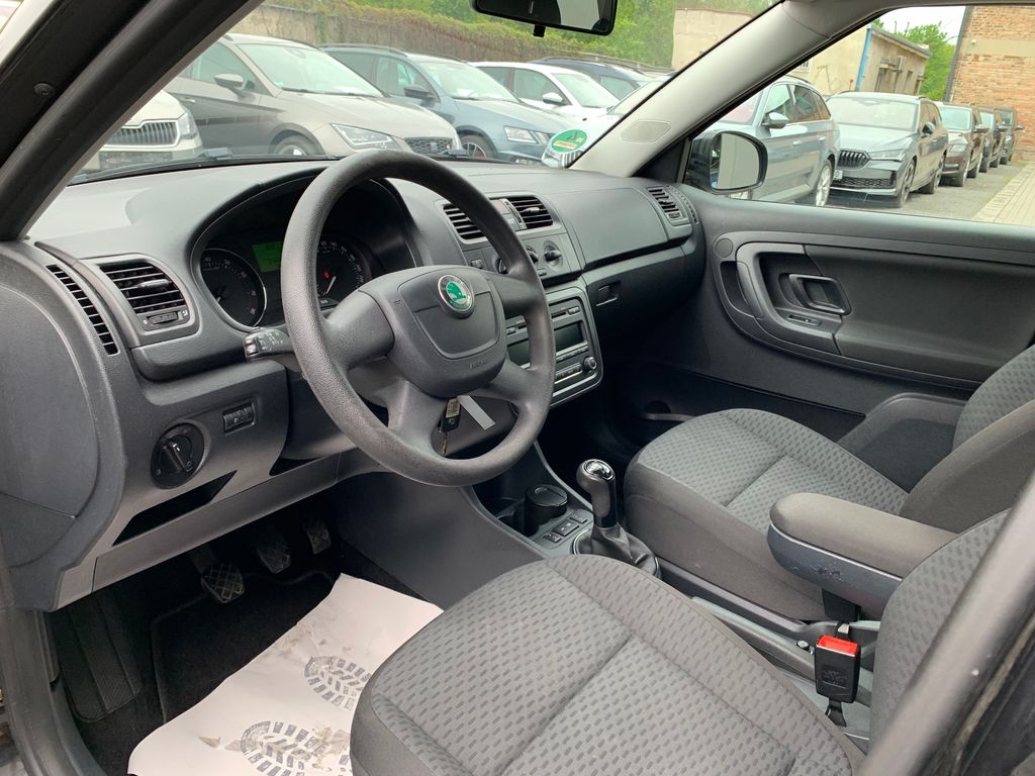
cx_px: 518
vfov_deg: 53.1
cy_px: 388
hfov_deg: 67.3
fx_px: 777
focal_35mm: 26
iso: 64
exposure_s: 1/121
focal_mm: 4.25
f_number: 1.8
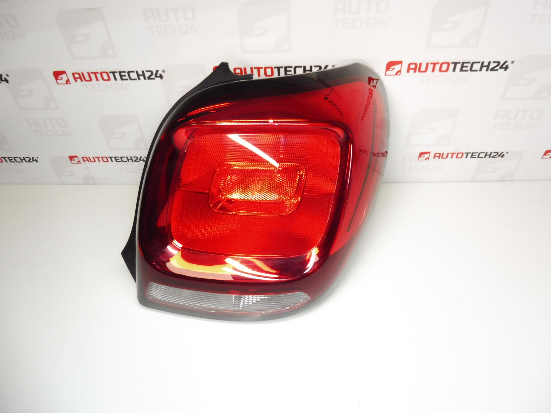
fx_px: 398
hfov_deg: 69.4
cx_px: 276
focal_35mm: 25
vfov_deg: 54.9
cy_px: 206
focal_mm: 4.4
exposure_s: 1/60
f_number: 3.5
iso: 200
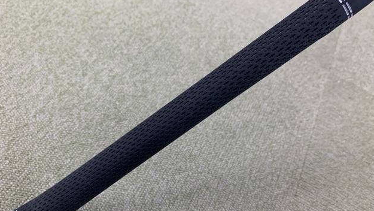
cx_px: 190
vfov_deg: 40.2
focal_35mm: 29
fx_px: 288
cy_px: 103
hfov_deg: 66.0
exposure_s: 1/60
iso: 200
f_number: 1.8
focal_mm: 4.25
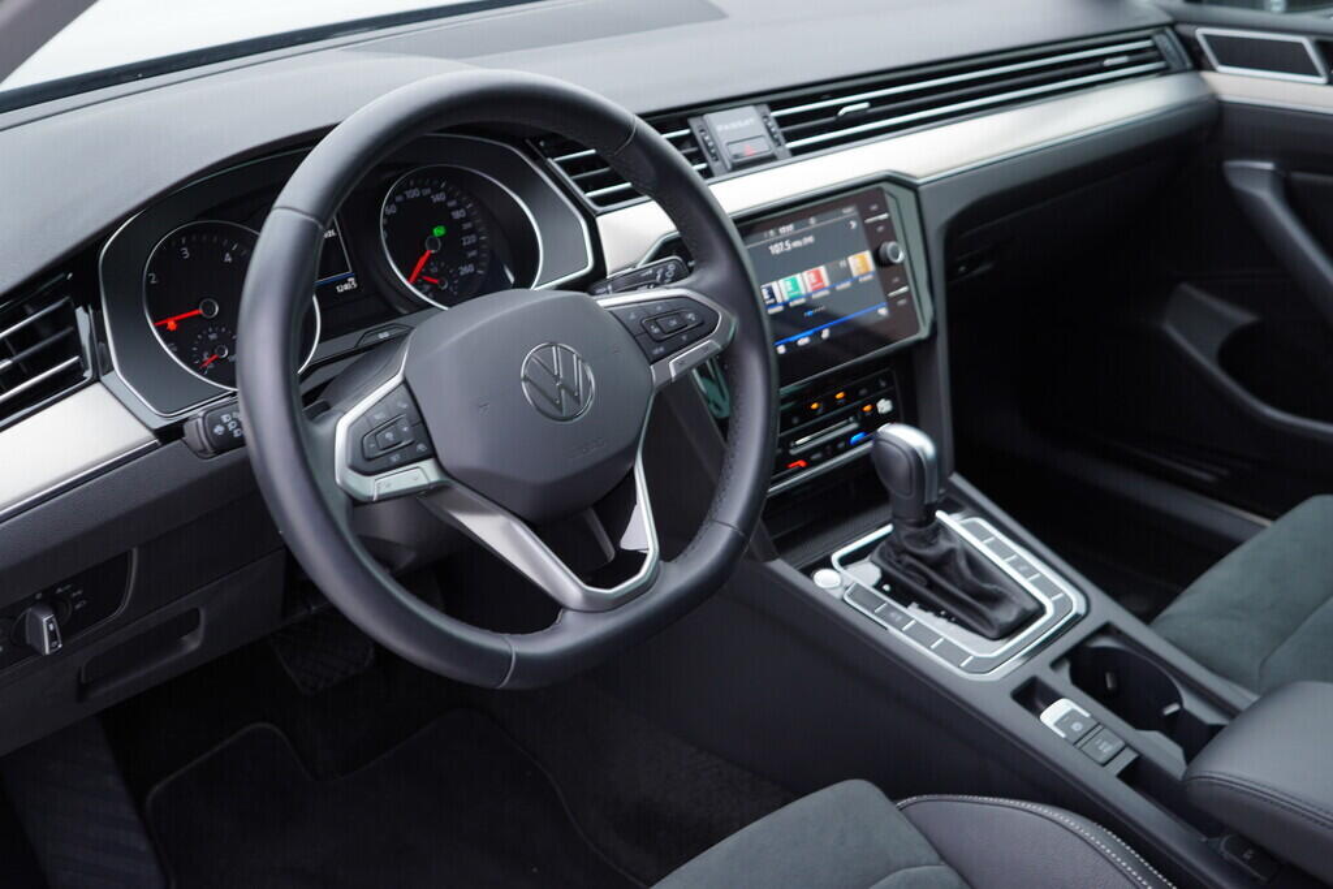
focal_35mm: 36
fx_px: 1333
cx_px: 666
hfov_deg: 53.1
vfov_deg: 36.9
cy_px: 444
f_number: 2.8
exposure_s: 1/40
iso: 160
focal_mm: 24
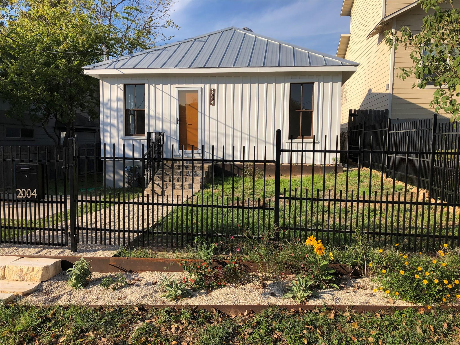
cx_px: 230
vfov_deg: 49.7
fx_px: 372
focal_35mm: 28
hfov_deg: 63.4
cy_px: 172
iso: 20
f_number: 1.8
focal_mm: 3.99
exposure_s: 1/1715
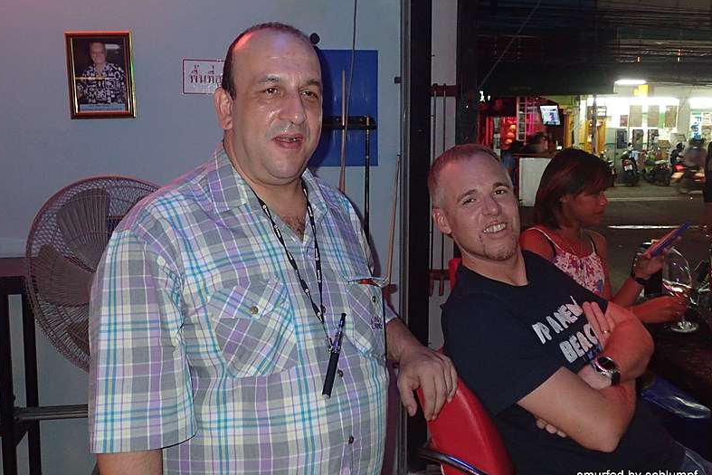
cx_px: 353
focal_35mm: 37
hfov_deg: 51.9
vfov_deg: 35.9
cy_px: 226
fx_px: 732
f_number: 2.6
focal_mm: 6.42
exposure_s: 1/30
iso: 500
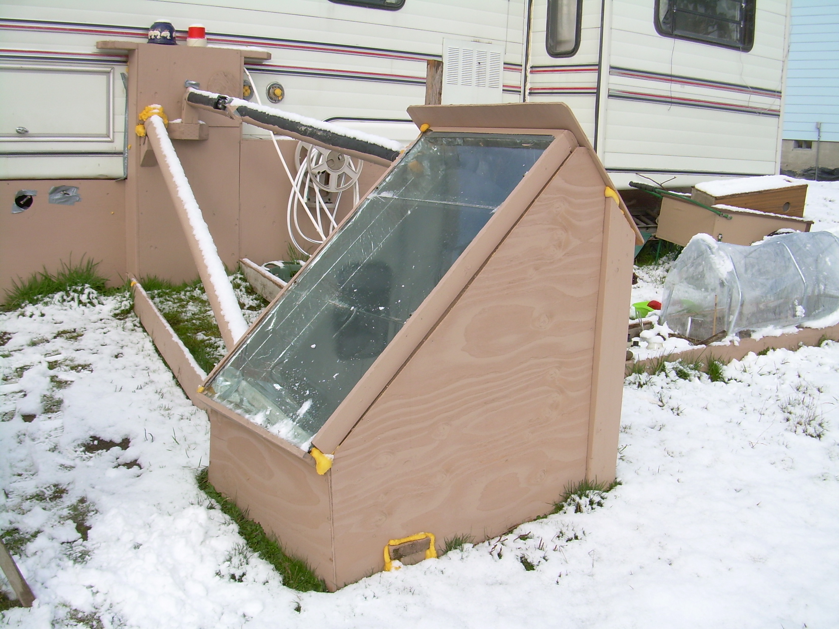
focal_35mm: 38
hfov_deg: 49.0
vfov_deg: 37.7
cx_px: 420
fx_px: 921
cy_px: 314
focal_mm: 6.3
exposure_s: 1/273
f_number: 4.6
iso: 50
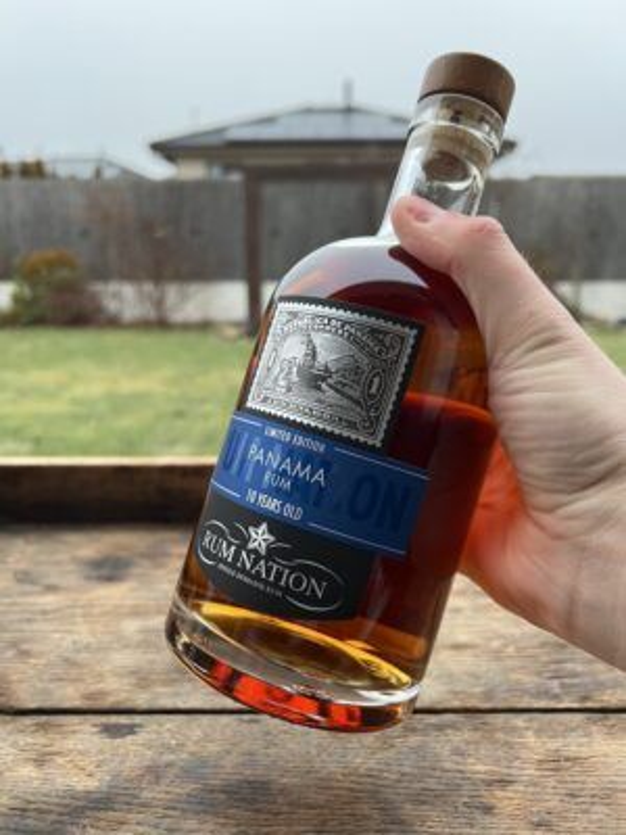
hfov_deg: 53.1
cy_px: 418
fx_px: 627
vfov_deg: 67.3
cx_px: 313
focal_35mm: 26
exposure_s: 1/75
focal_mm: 5.7
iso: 125
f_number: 1.5
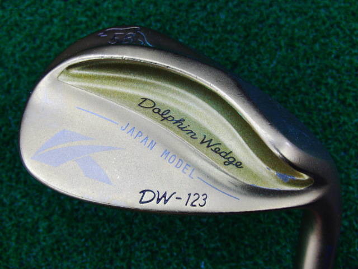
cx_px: 179
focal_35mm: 37
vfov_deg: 38.7
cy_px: 134
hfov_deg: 50.1
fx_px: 383
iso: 320
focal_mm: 6.42
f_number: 3.6
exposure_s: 1/80
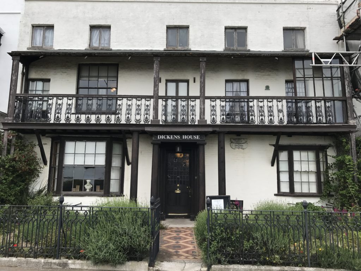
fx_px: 292
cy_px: 136
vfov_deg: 49.7
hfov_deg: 63.4
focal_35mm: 28
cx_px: 180
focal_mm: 3.99
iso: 20
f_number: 1.8
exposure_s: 1/894
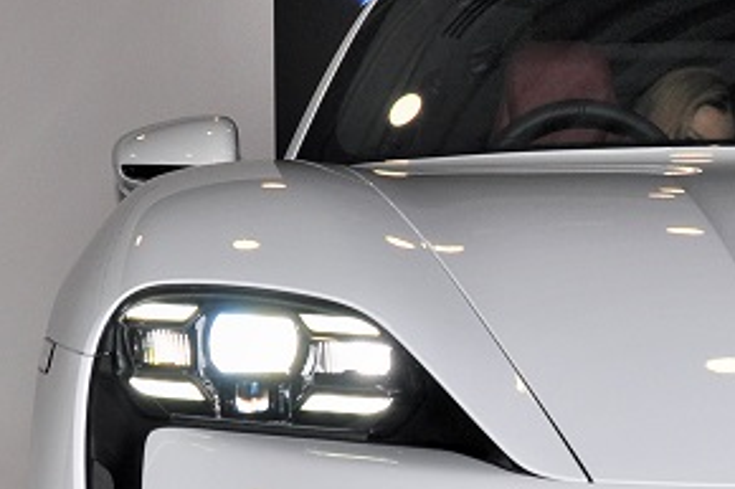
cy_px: 461
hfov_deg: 16.1
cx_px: 722
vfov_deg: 10.9
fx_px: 2551
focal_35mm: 125
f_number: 9
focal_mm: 22
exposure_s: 1/200
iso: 200
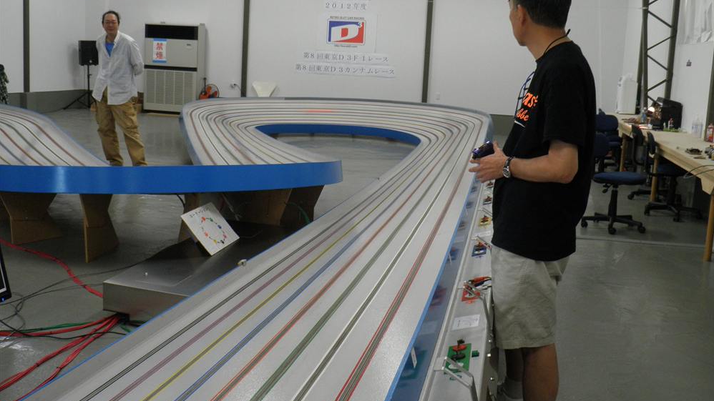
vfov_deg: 31.0
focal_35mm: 38
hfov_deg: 52.8
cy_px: 149
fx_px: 719
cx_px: 366
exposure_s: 1/30
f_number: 3.5
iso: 200
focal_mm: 6.1
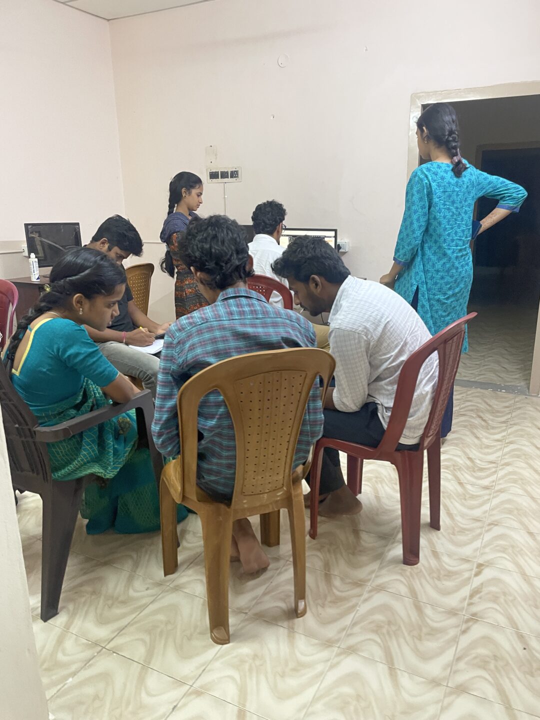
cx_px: 270
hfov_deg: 53.1
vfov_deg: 67.3
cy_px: 360
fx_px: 541
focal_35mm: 26
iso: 250
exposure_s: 1/50
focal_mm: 4.2
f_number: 1.6
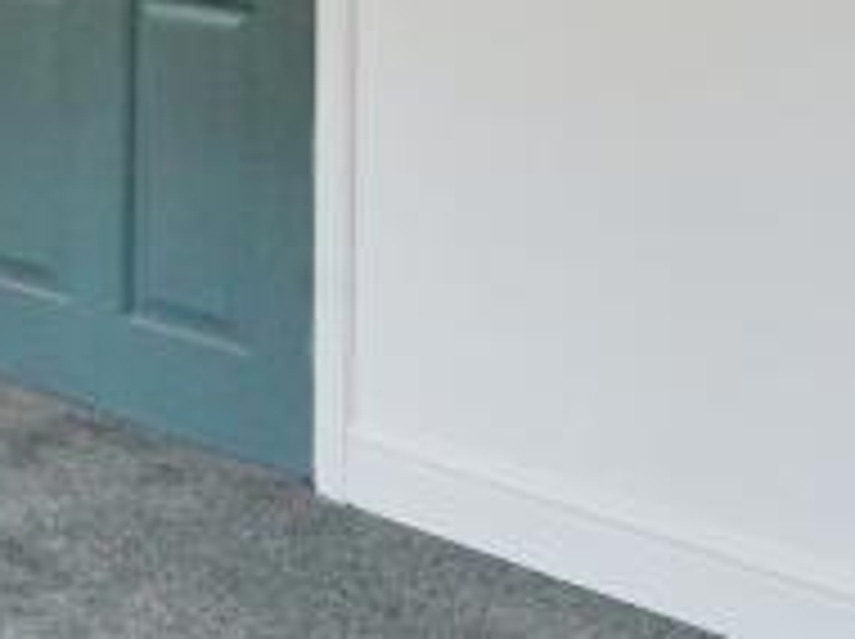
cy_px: -160
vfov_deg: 16.9
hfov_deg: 17.3
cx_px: -842
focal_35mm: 83
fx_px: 2047
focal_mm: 16
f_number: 9
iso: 2000
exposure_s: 1/100
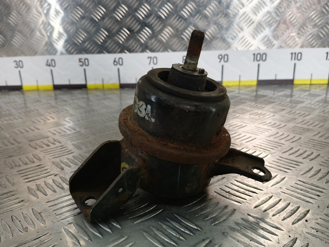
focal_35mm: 23
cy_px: 124
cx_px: 164
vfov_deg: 58.9
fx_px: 219
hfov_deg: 73.9
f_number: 1.6
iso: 98
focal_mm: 4.11
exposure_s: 1/50
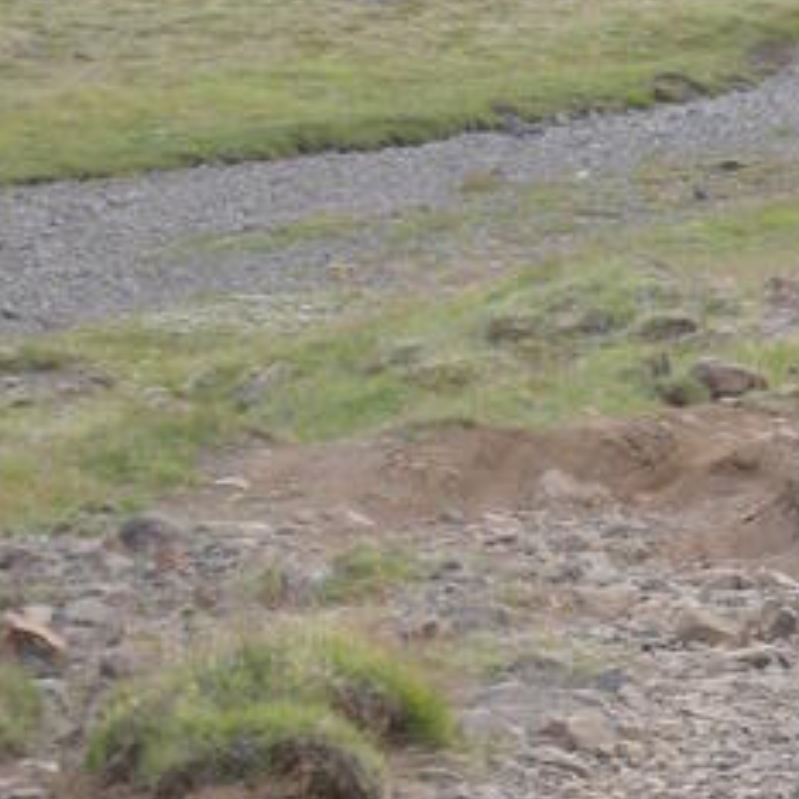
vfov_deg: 4.4
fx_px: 10263
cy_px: 881
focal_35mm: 393
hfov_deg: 4.4
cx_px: 1094
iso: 100
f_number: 4.7
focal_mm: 21.5
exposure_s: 1/132
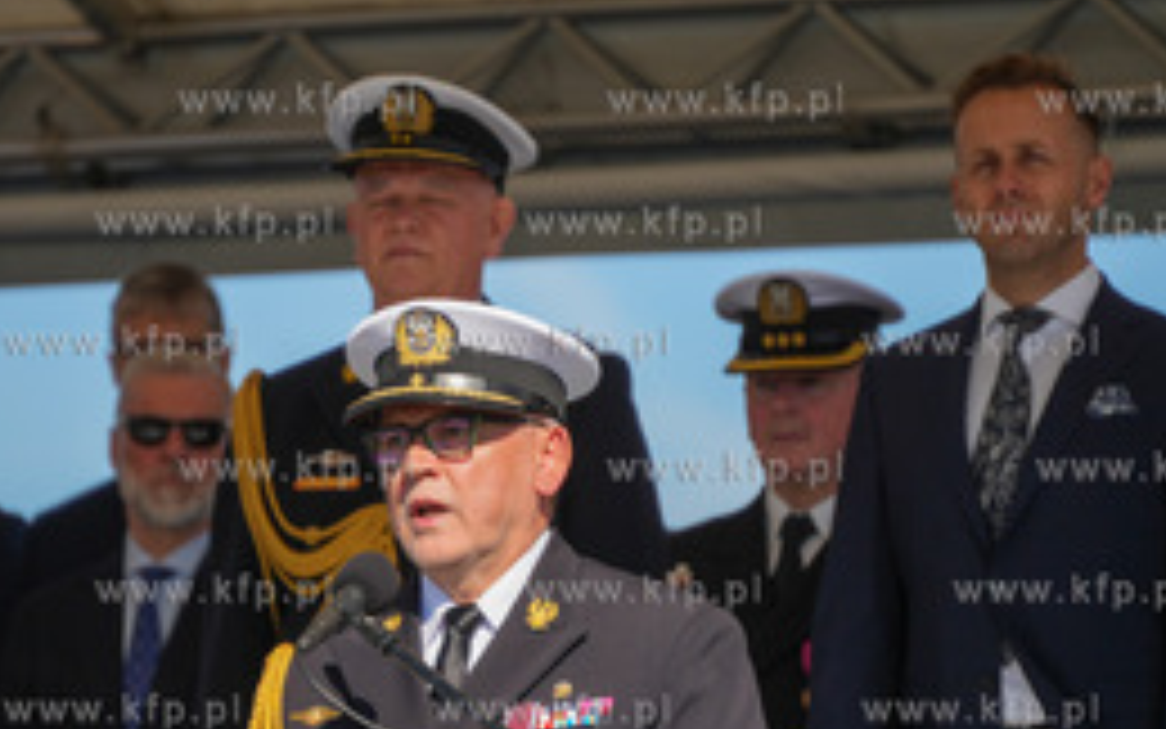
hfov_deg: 4.8
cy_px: 529
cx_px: 455
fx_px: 13890
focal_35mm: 437
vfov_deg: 3.0
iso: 160
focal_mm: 277
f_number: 6.3
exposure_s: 1/800
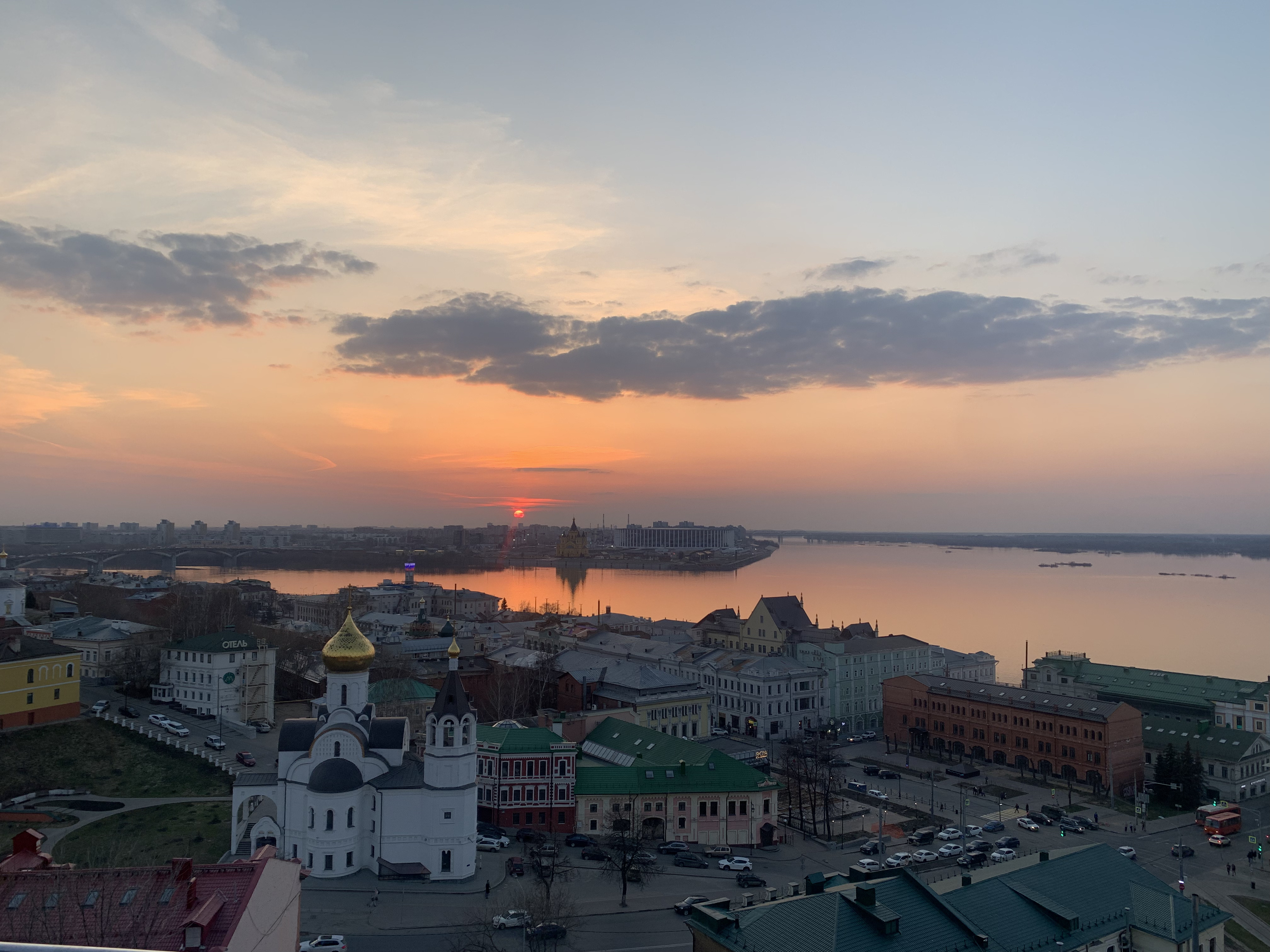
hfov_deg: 67.3
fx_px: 954
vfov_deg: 53.1
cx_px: 635
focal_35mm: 26
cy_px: 476
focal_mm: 4.25
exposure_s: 1/271
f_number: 1.8
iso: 25
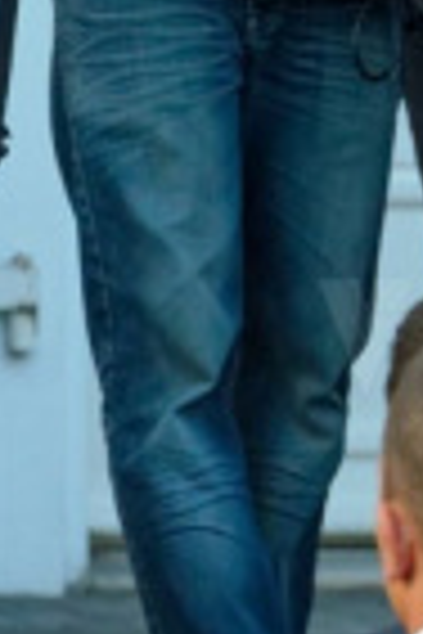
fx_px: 22435
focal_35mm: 1273
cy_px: 436
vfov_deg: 1.6
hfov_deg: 1.1
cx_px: 731
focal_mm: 200
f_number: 5.6
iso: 250
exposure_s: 1/500
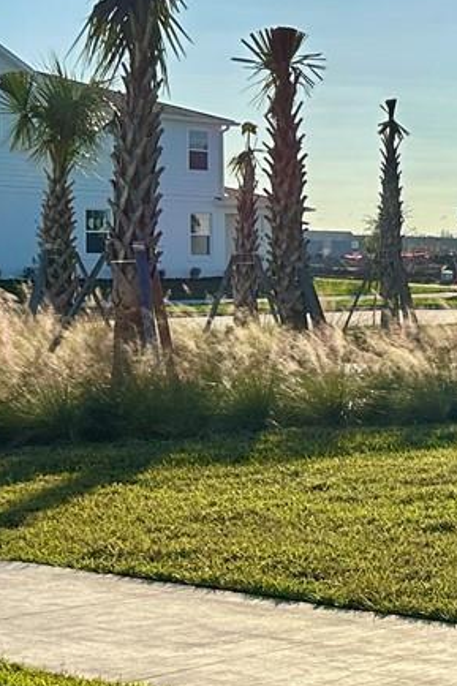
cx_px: 1199
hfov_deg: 11.4
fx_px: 1753
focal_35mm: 92
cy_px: 352
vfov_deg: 22.1
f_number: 1.78
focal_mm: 6.86
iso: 80
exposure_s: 1/7042
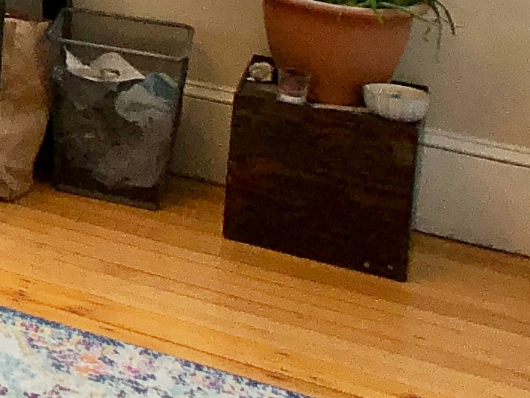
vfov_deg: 9.0
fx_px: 2435
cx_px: -752
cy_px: -286
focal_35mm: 159
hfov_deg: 10.6
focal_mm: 3.99
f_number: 1.8
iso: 32
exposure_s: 1/60
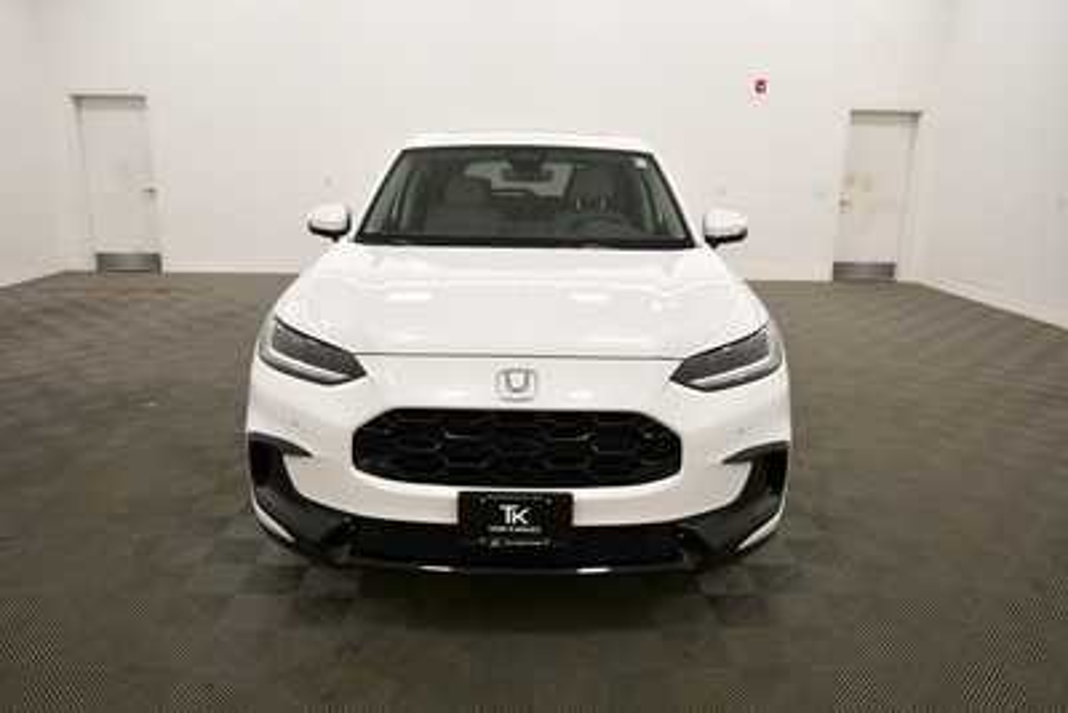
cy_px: 356
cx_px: 534
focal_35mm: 27
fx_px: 801
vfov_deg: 48.0
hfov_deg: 67.4
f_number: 5.3
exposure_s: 1/250
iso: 640
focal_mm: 18
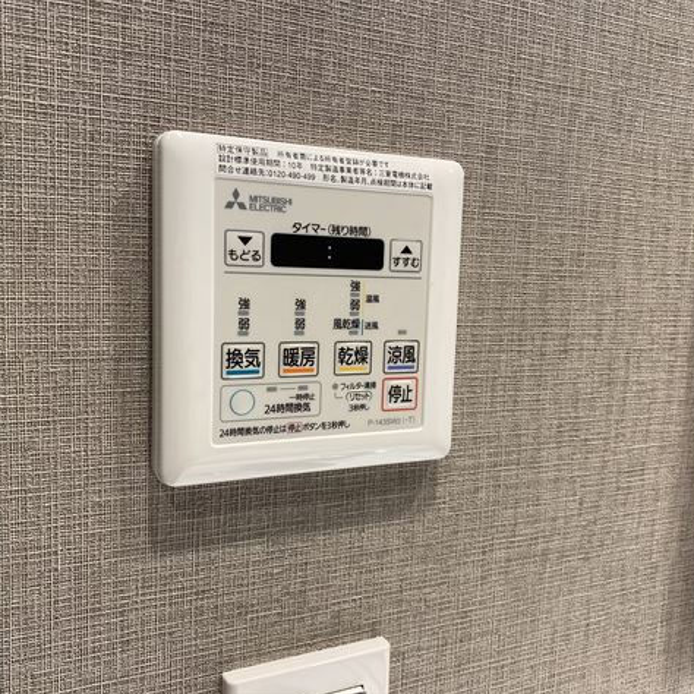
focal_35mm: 31
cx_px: 340
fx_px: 703
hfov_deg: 52.5
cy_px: 350
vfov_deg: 52.5
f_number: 1.8
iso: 100
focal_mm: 4.25
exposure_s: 1/100
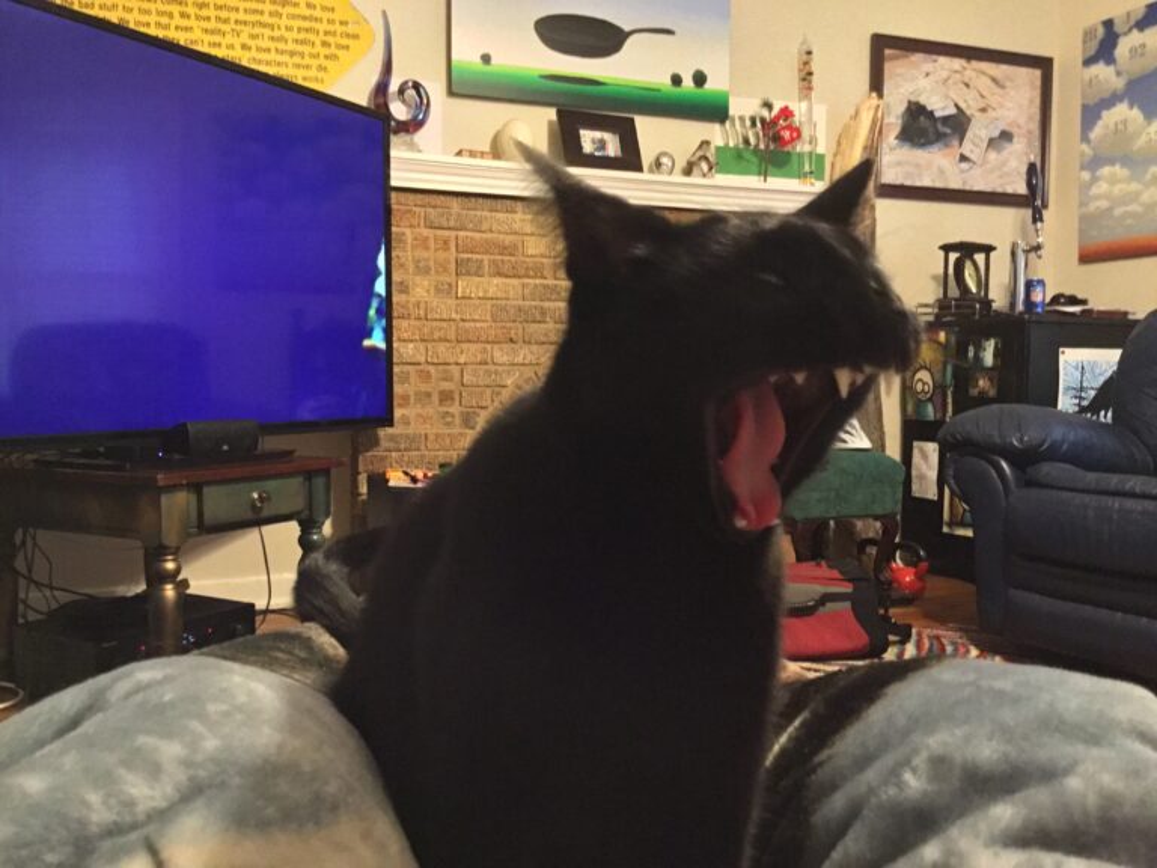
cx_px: 578
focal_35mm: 31
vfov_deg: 45.4
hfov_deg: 58.4
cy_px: 434
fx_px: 1036
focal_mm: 3.3
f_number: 2.4
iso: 400
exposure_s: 1/15
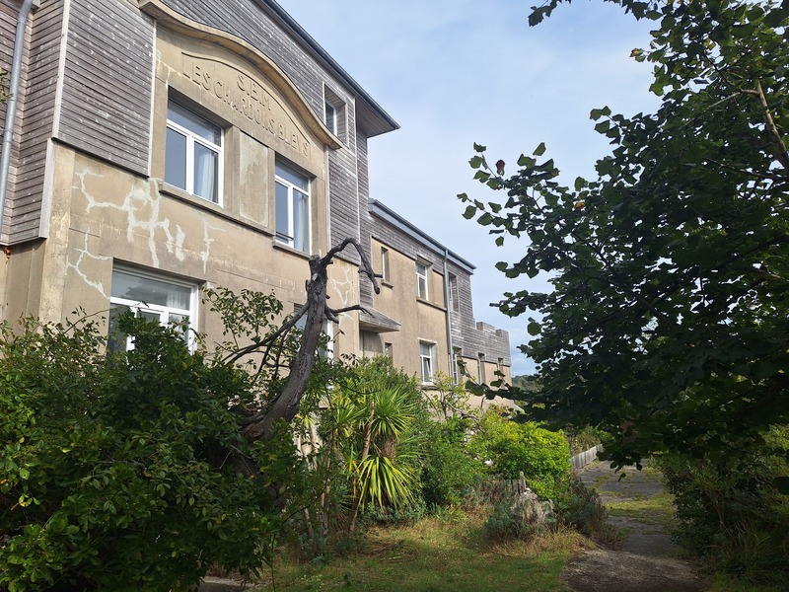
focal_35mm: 23
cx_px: 394
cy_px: 296
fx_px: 524
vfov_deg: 58.9
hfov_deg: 73.9
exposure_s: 1/2882
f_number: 1.8
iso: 40
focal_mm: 5.54
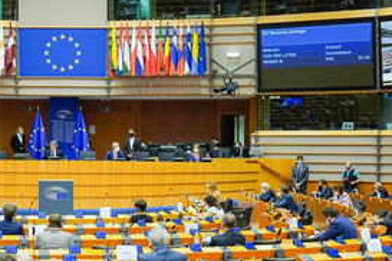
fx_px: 838
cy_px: 156
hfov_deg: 25.9
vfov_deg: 17.7
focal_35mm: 77
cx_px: 90
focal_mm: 35
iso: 3200
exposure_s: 1/320
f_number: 4.5
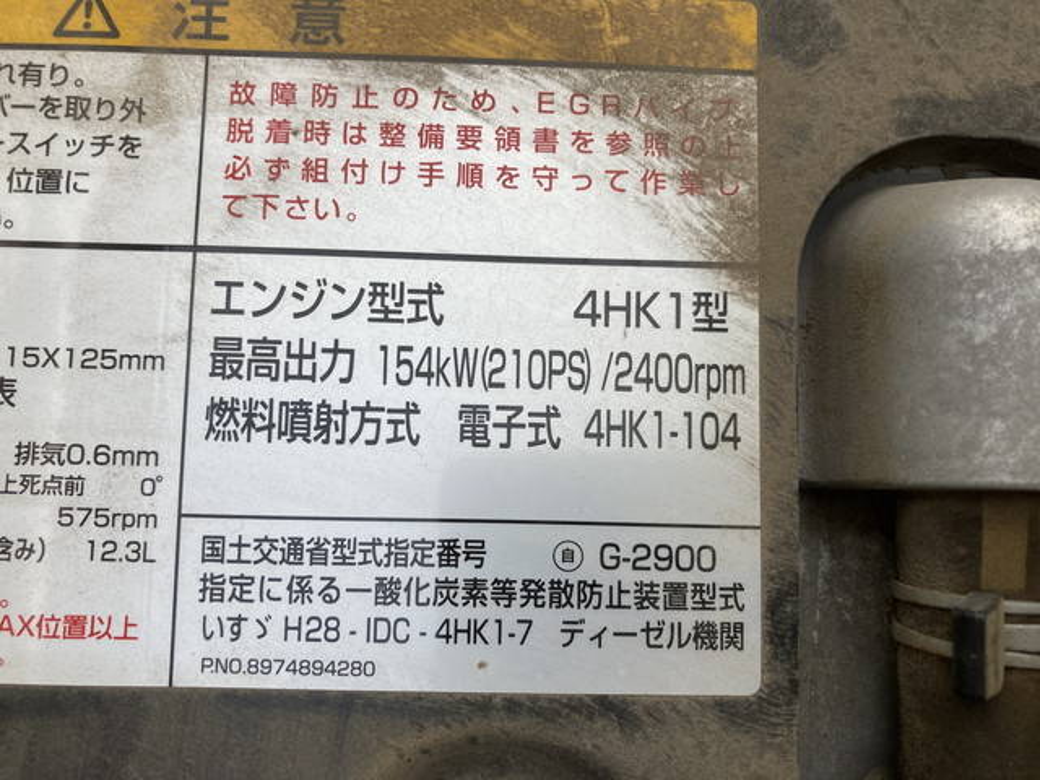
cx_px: 520
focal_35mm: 28
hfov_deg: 63.4
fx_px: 841
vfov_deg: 49.7
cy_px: 390
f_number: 1.8
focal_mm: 3.99
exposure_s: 1/121
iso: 25
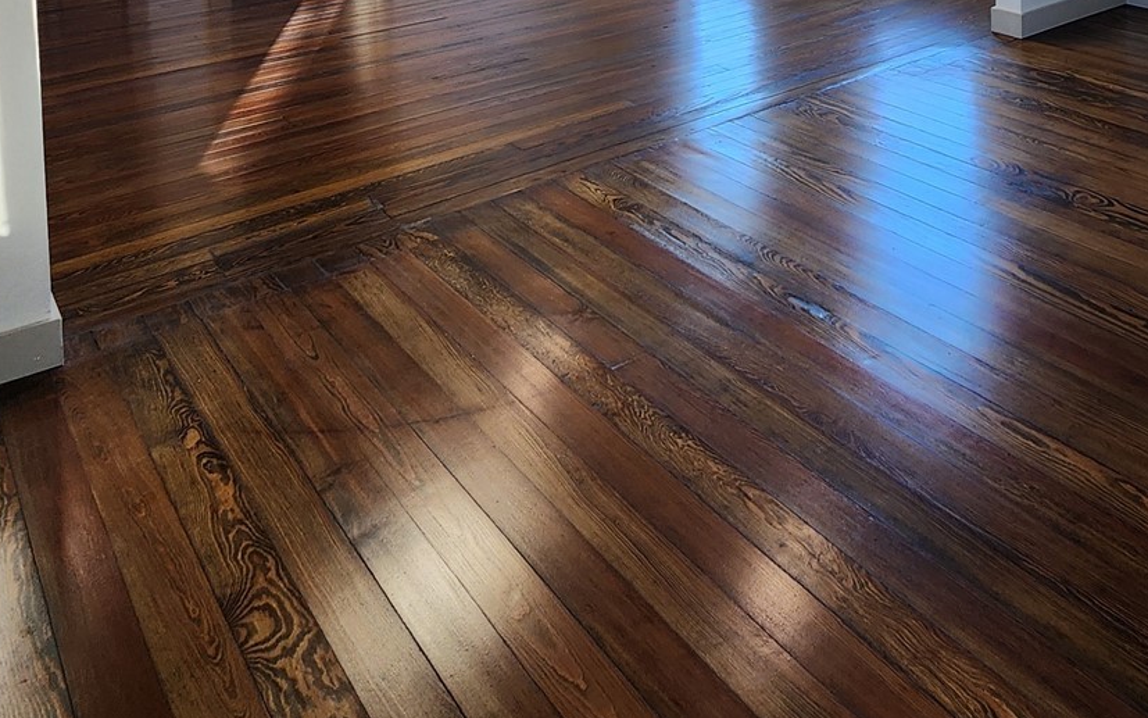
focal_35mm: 32
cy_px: -231
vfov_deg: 30.5
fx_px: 1001
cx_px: 868
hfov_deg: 56.6
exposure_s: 1/60
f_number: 2.2
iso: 125
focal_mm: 2.2
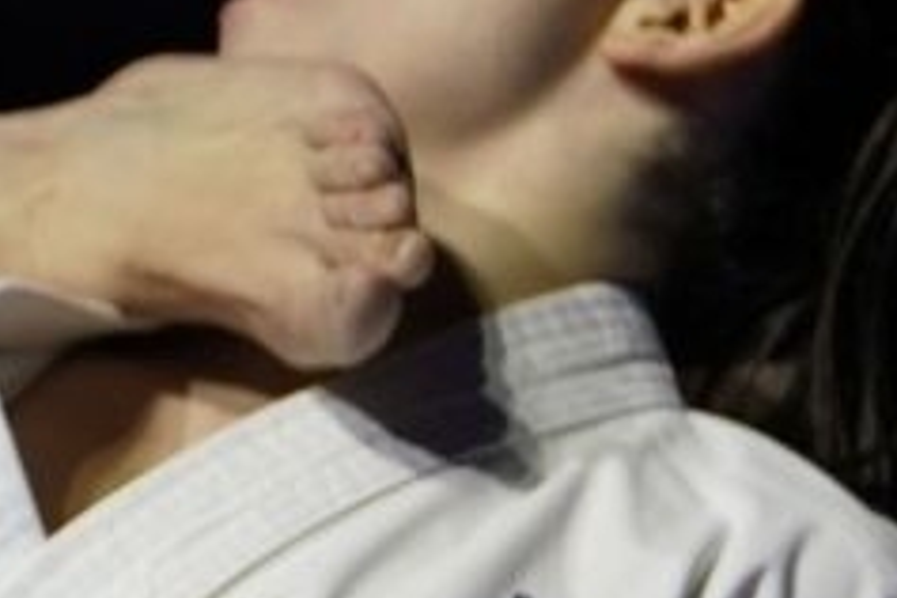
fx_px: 25388
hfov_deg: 2.0
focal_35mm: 1019
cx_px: -2233
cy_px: 662
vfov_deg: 1.3
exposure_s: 1/500
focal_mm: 134
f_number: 2.8
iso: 400
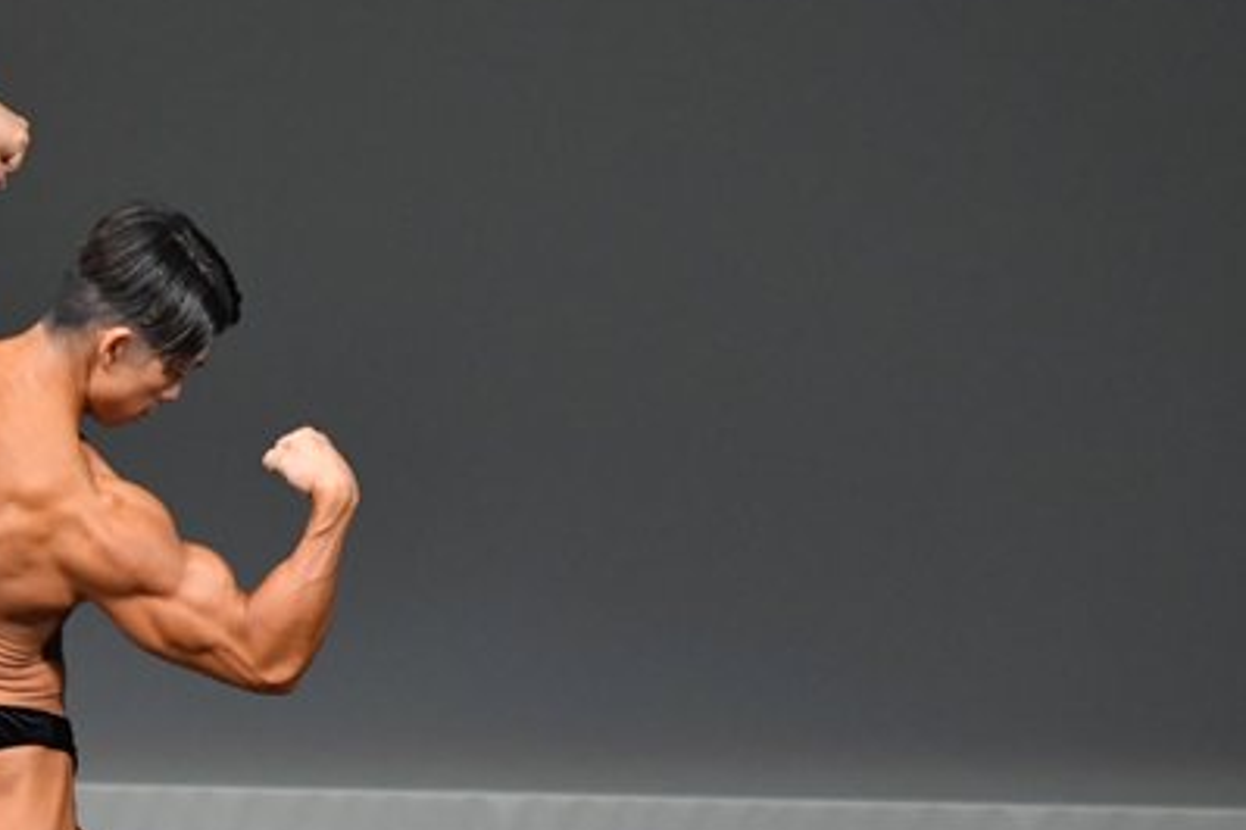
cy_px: 758
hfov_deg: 2.8
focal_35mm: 728
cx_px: 123
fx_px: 25195
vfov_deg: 1.9
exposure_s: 1/400
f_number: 5.6
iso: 4000
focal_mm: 250
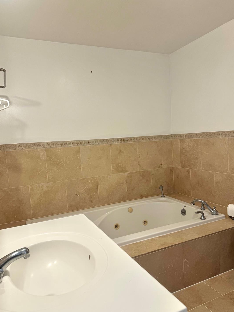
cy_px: 157
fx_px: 234
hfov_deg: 53.0
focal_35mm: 26
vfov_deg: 67.3
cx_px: 121
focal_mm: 6.76
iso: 64
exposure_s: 1/120
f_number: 1.78
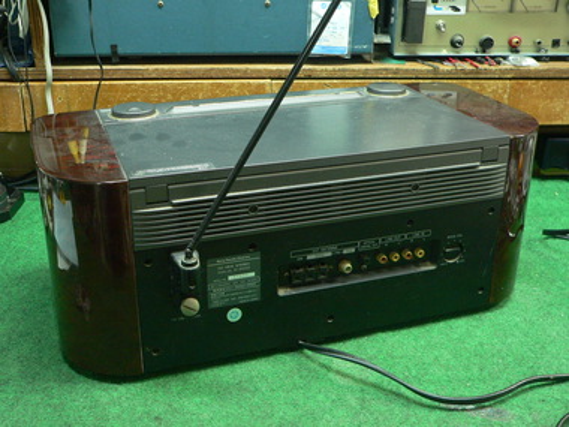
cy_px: 214
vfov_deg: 32.9
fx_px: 723
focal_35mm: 44
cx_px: 284
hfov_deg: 42.9
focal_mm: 7.3
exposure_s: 1/5
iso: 200
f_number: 2.8
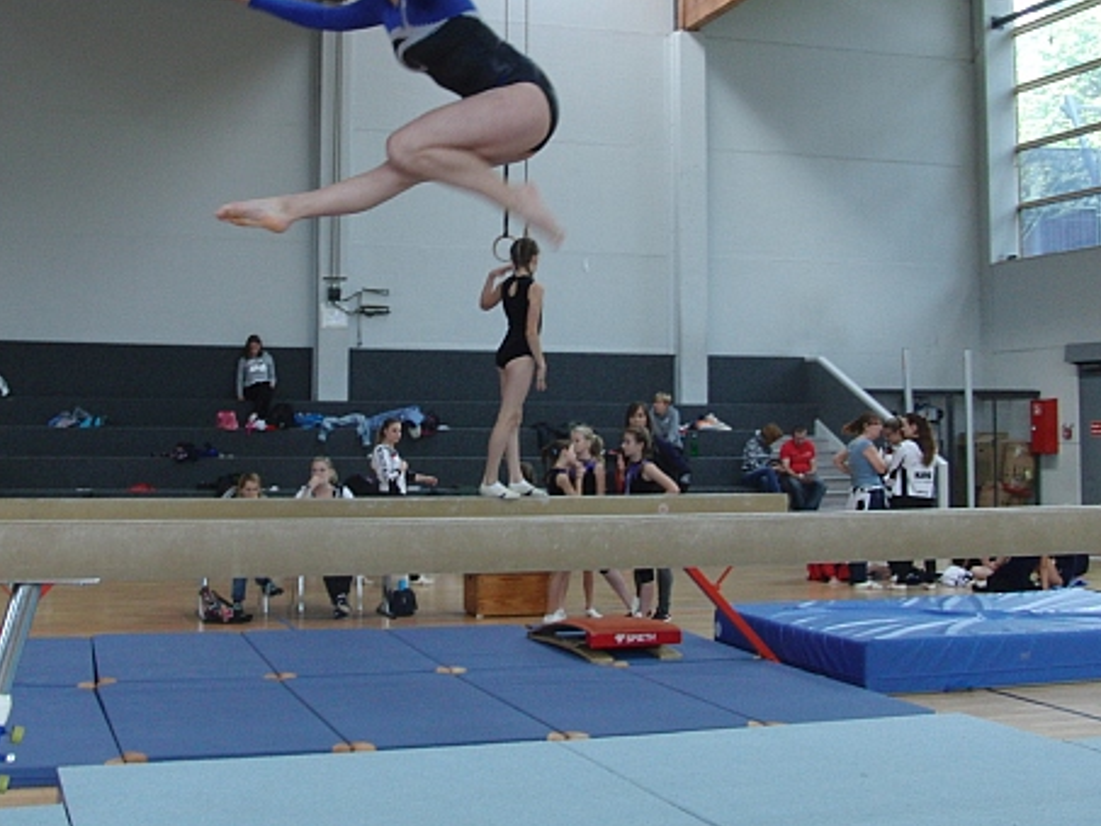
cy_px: 306
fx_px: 1559
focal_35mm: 49
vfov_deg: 29.6
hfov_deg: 38.8
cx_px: 479
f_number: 3.6
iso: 125
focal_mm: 6.42
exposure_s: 1/80
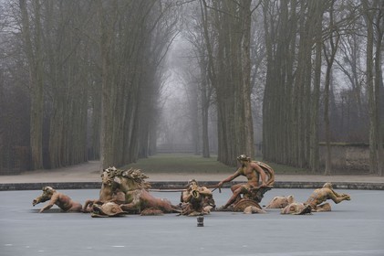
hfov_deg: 15.8
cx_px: 192
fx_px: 1386
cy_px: 128
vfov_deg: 10.5
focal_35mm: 130
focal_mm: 130
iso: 800
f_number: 7.1
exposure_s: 1/160
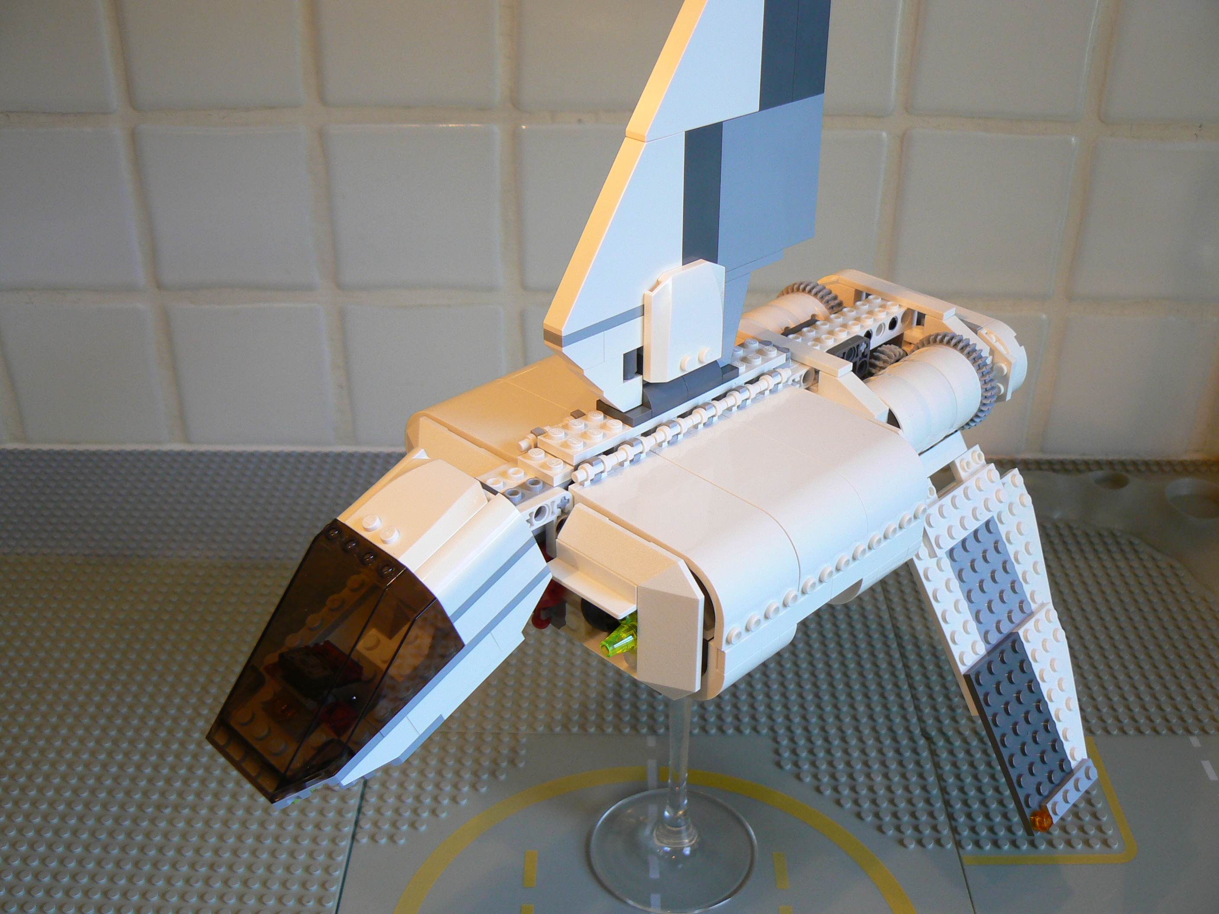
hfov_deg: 51.4
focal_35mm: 36
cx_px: 610
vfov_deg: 39.7
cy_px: 457
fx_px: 1268
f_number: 3.2
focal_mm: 6
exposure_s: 1/60
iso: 100
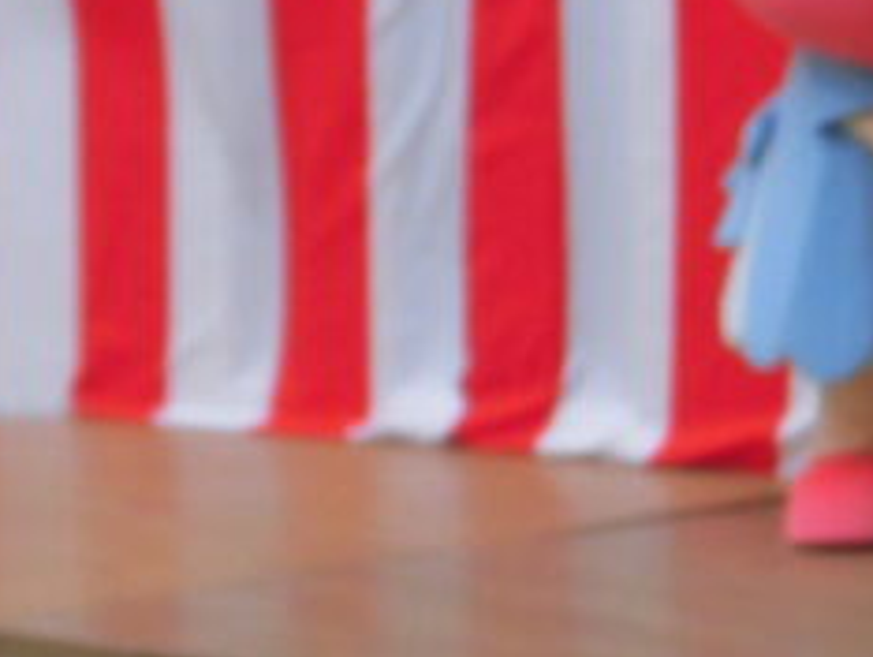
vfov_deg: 6.7
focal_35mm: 223
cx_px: -41
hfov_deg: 8.8
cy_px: 276
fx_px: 5630
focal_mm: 9.16
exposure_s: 1/200
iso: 100
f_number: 4
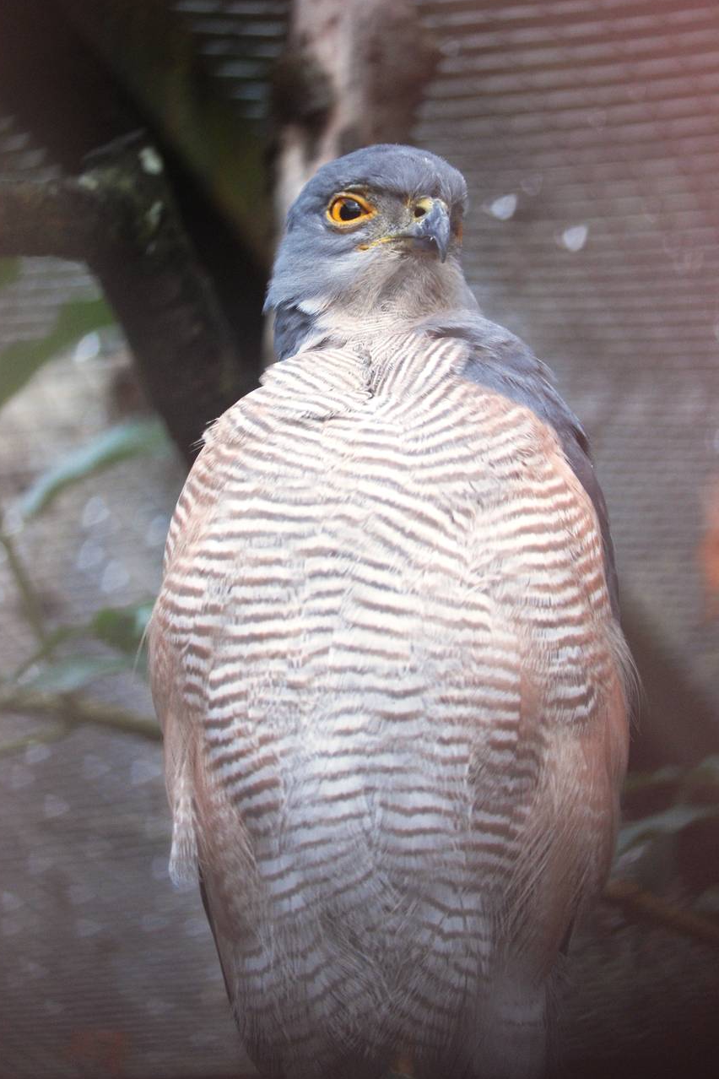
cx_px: 361
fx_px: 5632
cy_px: 641
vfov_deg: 10.9
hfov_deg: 7.3
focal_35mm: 188
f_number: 4.5
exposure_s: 1/320
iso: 400
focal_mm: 100
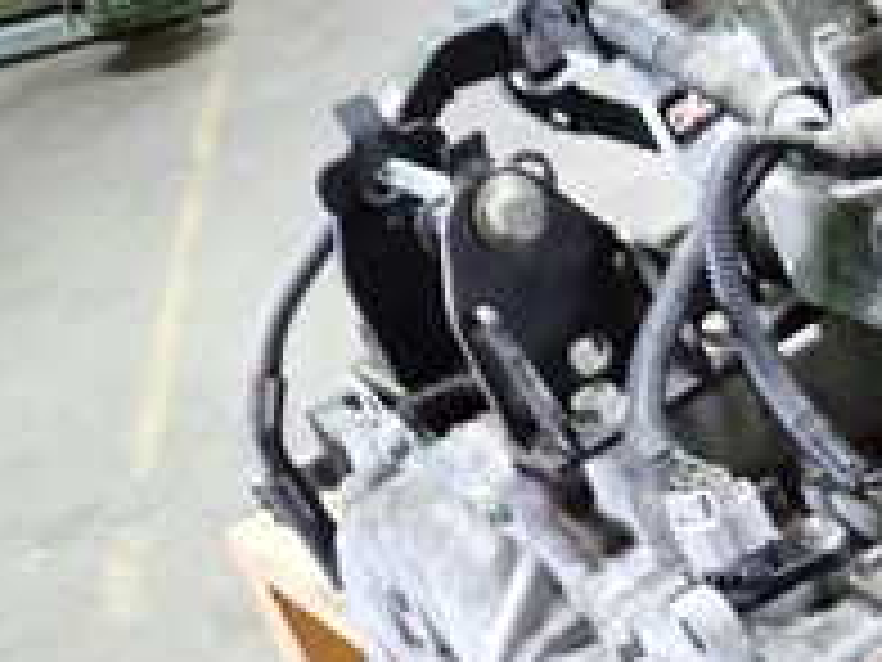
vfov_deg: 15.7
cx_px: 1264
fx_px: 2344
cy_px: 689
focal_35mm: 92
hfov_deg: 19.1
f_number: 2.3
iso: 400
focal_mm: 5.4
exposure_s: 1/30
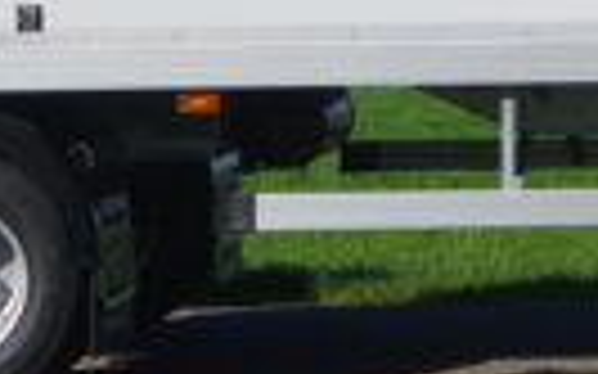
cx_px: 1178
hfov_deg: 7.8
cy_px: -327
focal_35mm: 258
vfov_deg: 5.0
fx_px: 4203
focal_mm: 28
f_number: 8
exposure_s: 1/640
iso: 200
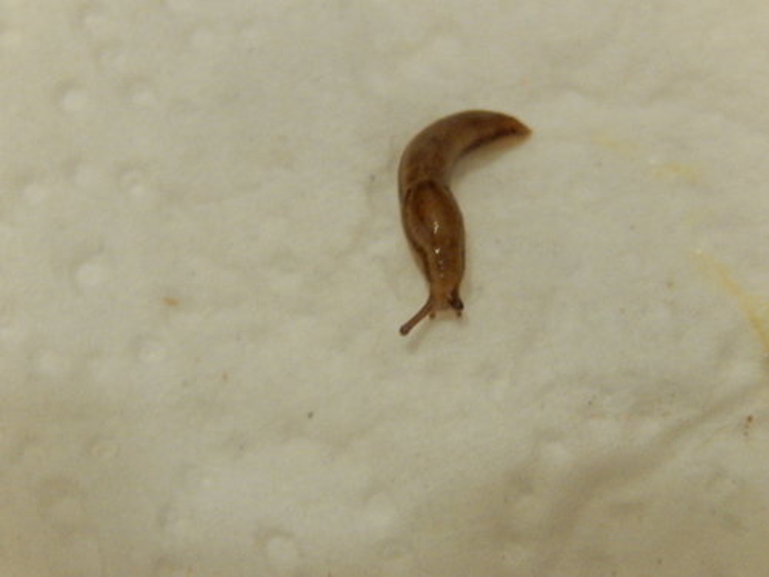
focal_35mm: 85
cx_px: 384
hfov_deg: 23.0
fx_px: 1888
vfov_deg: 17.4
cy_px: 288
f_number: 5.1
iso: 800
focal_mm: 15.2
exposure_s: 1/8
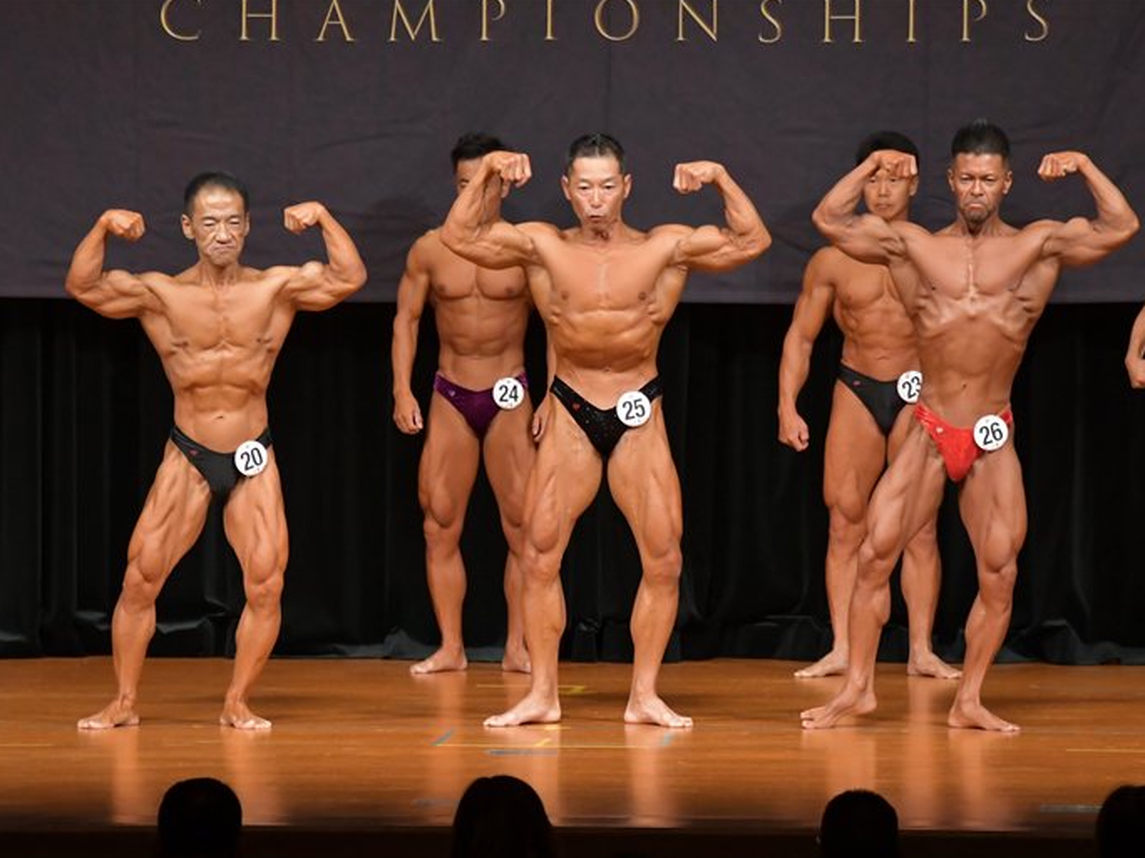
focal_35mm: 245
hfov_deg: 8.1
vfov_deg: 6.1
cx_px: 590
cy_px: 428
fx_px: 8104
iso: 5000
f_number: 5.6
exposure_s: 1/400
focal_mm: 150
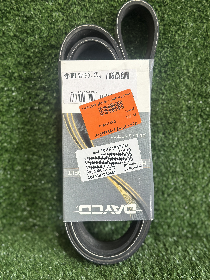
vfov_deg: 39.7
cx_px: 105
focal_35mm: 48
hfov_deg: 30.3
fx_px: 388
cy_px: 140
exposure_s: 1/100
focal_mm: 6.86
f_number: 1.78
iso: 125
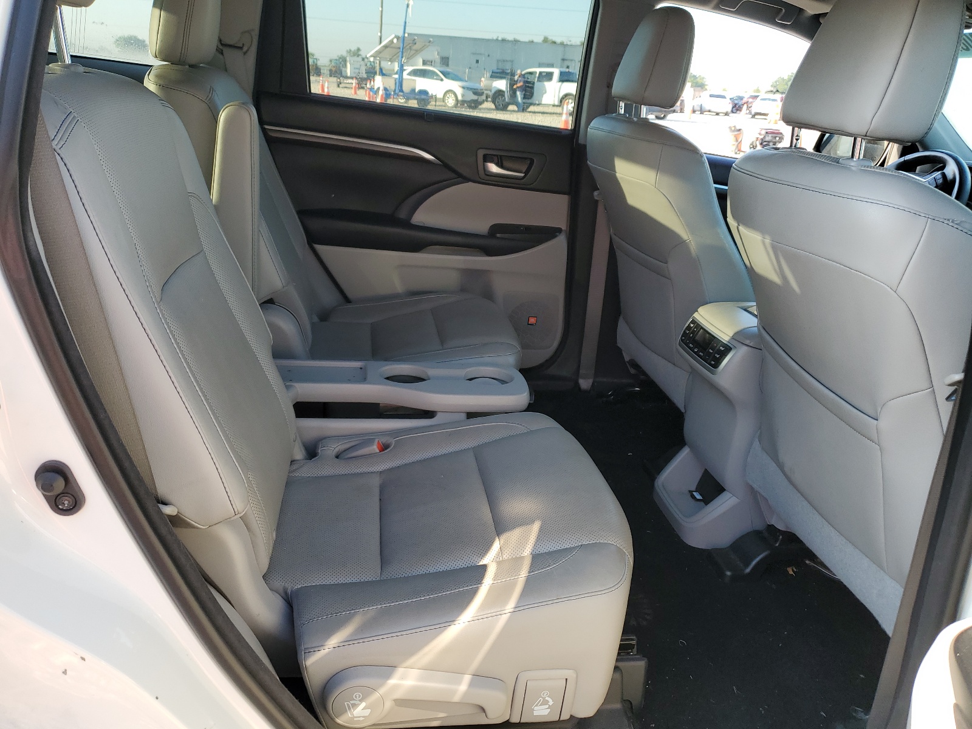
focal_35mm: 26
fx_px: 730
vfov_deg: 53.1
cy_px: 364
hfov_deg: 67.3
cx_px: 486
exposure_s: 1/213
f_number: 1.5
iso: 50
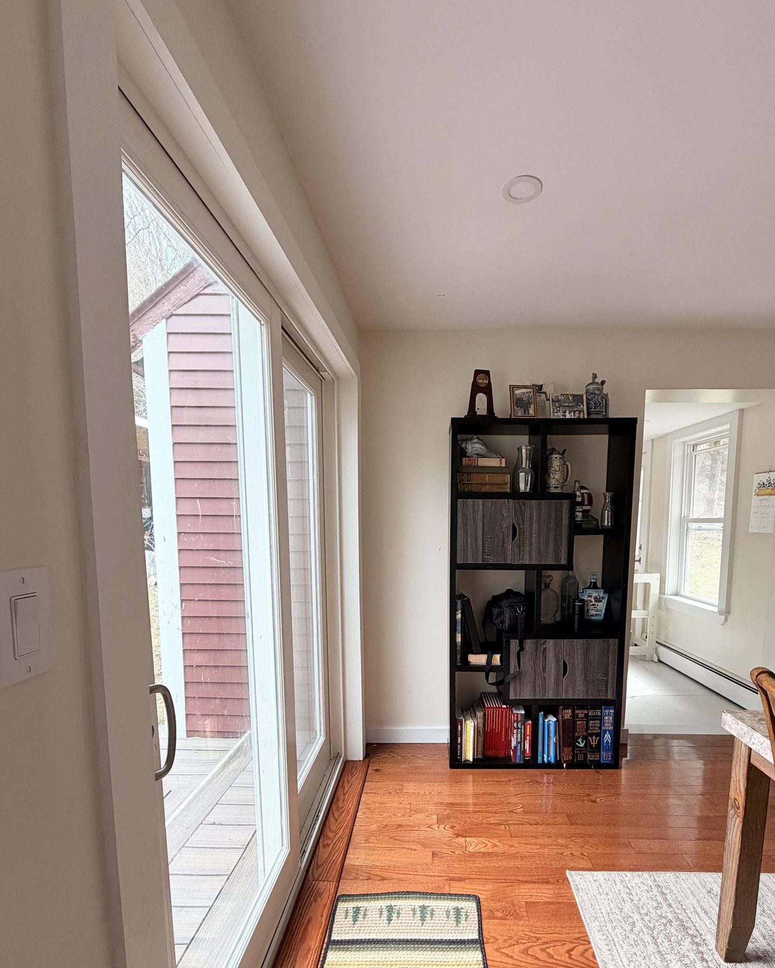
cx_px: 430
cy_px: 583
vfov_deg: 88.4
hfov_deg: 76.7
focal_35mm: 17
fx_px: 487
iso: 100
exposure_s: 1/121
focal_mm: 2.22
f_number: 2.2
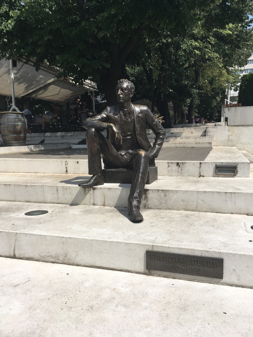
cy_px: 168
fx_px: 283
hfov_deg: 48.2
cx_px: 126
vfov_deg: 61.7
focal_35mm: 29
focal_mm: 4.15
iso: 25
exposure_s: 1/2564
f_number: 2.2
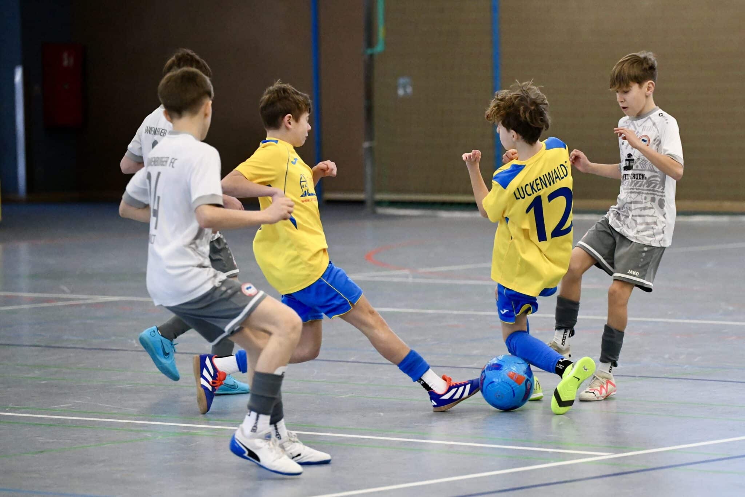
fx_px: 2690
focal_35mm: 130
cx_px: 372
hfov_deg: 15.8
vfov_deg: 10.5
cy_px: 248
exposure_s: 1/1600
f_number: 2.8
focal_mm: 130
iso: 8000
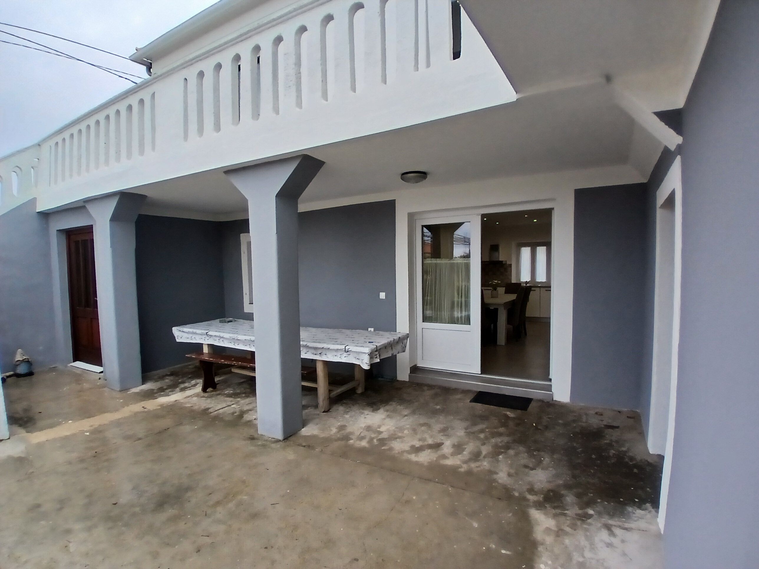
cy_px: 284
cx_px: 380
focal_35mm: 17
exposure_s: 1/118
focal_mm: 1.4
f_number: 2.2
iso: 50
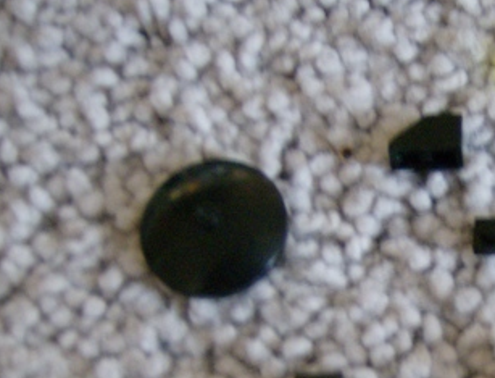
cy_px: 378
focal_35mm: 82
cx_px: 505
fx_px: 1179
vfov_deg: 17.7
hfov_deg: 22.7
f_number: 2.8
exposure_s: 1/7.71
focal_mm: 6
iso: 200
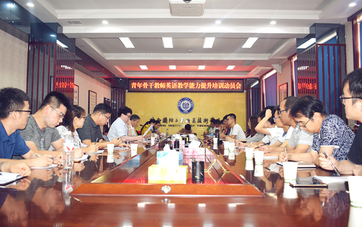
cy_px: 106
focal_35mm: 34
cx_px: 179
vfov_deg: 37.3
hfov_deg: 56.7
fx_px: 336
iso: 800
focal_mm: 22
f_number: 4.5
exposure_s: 1/80
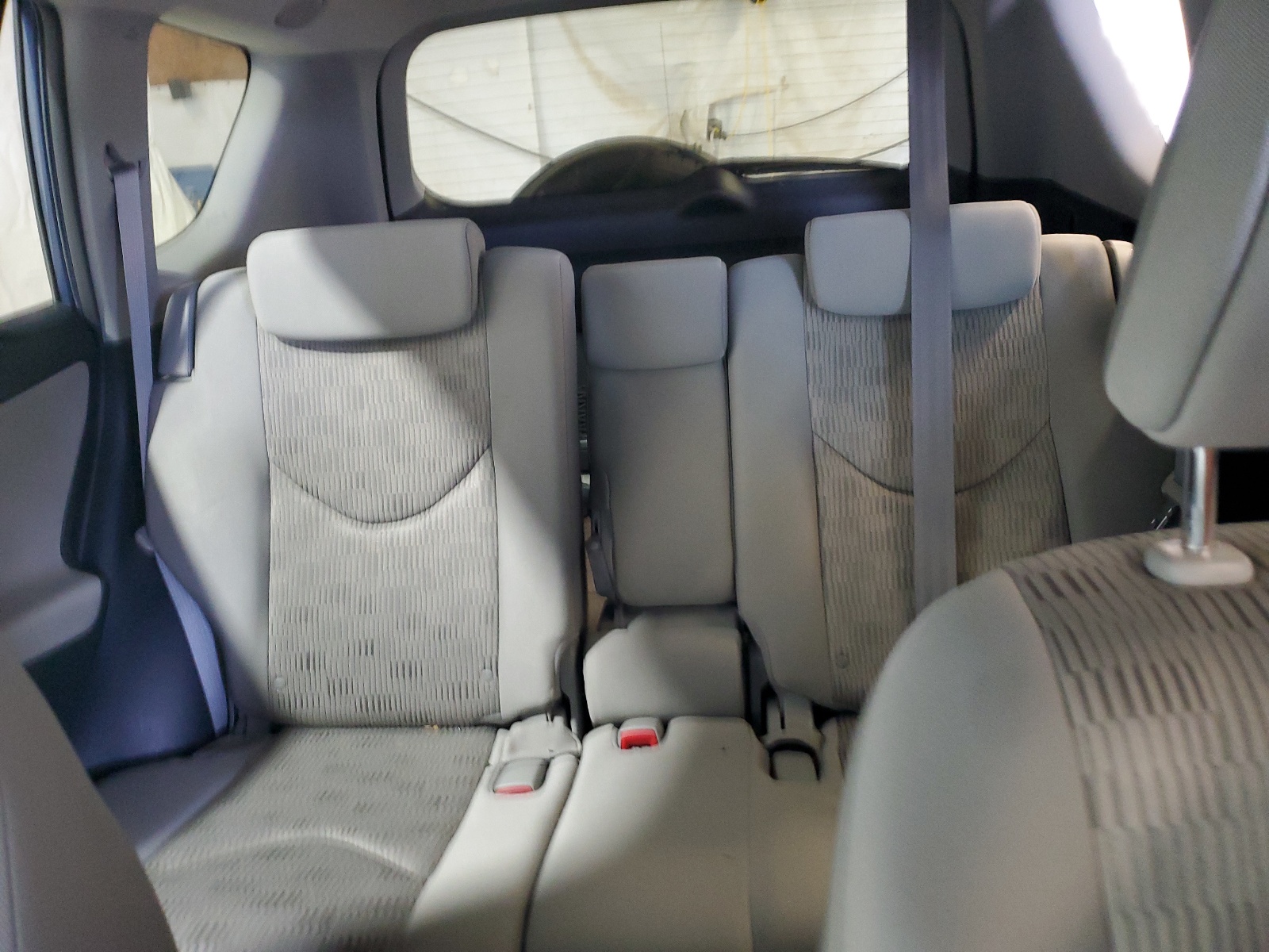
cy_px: 476
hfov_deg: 67.3
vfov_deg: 53.1
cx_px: 634
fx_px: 953
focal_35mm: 26
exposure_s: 1/17
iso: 288
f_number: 1.5
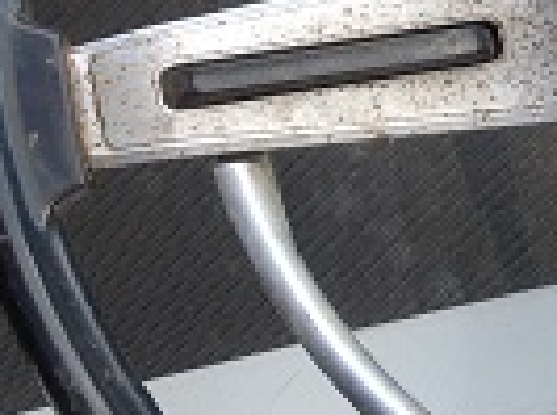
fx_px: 2407
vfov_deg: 9.8
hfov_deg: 12.5
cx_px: 869
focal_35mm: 150
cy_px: -17
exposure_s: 1/254
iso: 50
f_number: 2.4
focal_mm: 4.28
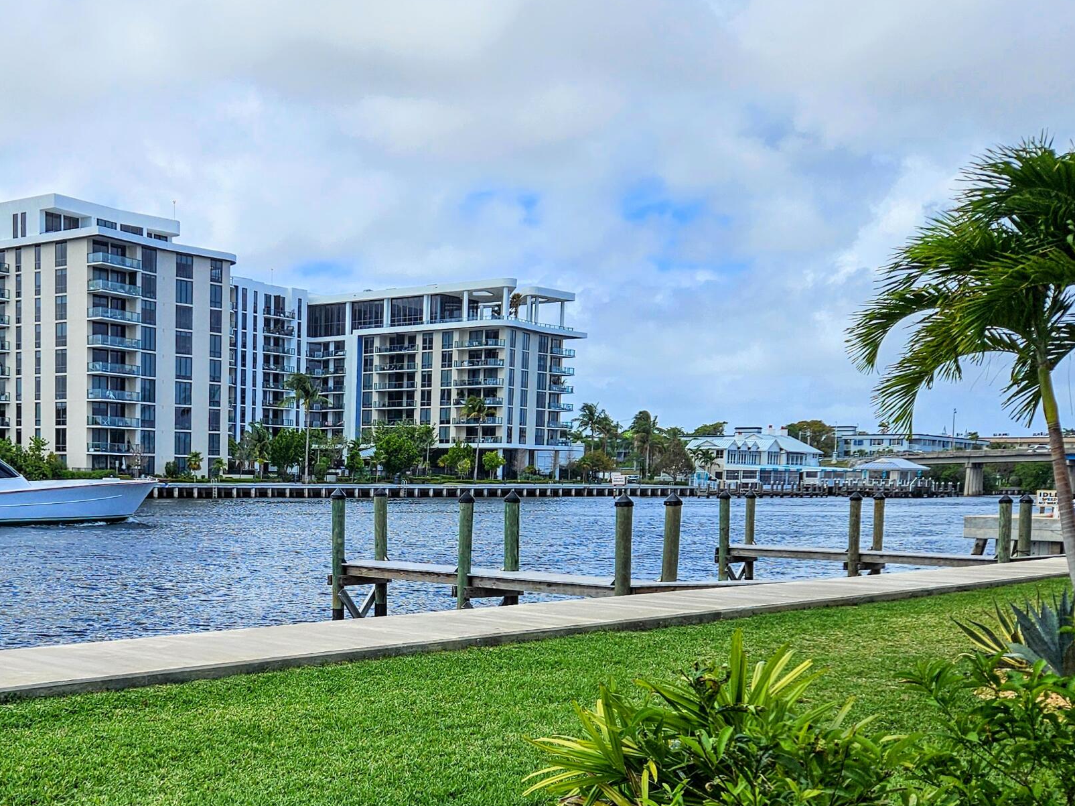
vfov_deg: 33.1
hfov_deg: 42.1
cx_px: 232
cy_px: 578
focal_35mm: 43
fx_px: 1335
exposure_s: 1/3238
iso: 25
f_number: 1.8
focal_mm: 5.4
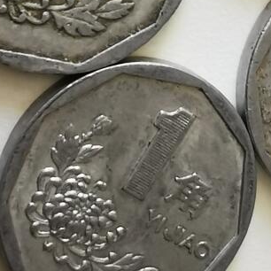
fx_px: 1196
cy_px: -80
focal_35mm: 135
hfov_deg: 12.9
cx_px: 229
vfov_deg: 12.5
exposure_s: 1/50
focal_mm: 2.35
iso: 160
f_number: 2.2
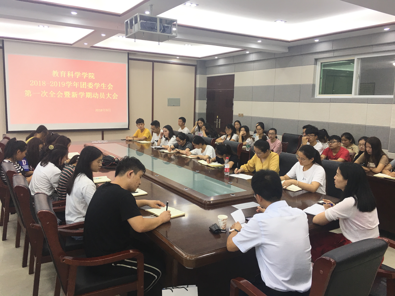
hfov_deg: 61.7
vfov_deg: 48.2
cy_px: 148
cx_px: 198
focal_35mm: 29
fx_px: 331
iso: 32
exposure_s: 1/33
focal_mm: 4.15
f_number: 2.2
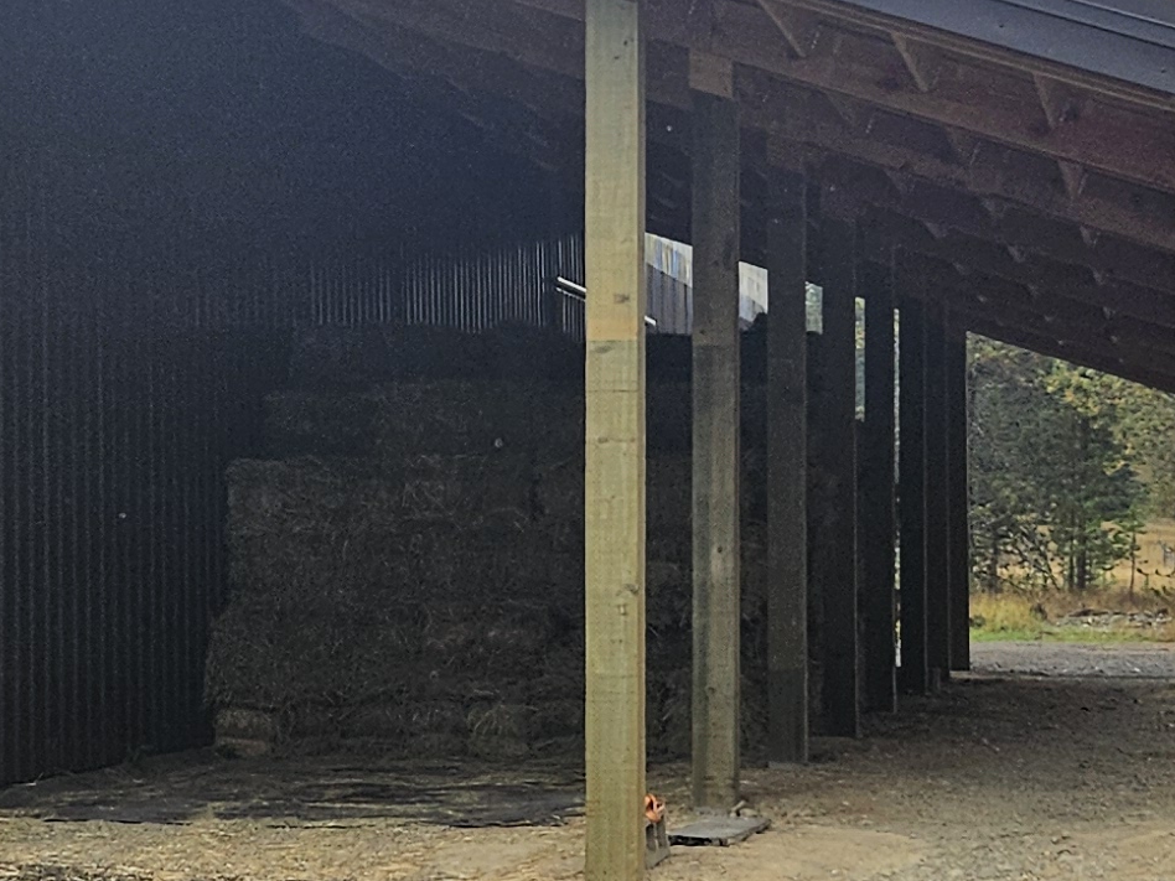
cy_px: 520
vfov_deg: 15.2
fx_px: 3293
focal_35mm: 97
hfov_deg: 20.1
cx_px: 345
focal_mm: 5.4
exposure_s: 1/1563
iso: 32
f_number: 1.8
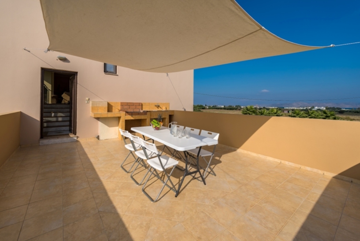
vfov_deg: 81.3
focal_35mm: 14
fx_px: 140
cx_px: 180
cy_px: 120
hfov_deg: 104.2
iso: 100
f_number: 5
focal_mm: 14
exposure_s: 1/2500
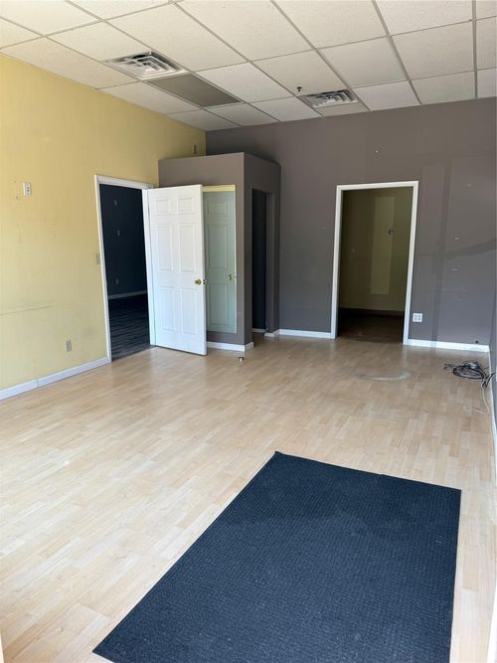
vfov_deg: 71.6
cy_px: 332
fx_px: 460
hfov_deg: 56.8
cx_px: 248
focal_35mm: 24
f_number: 1.78
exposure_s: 1/208
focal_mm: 6.76
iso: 64
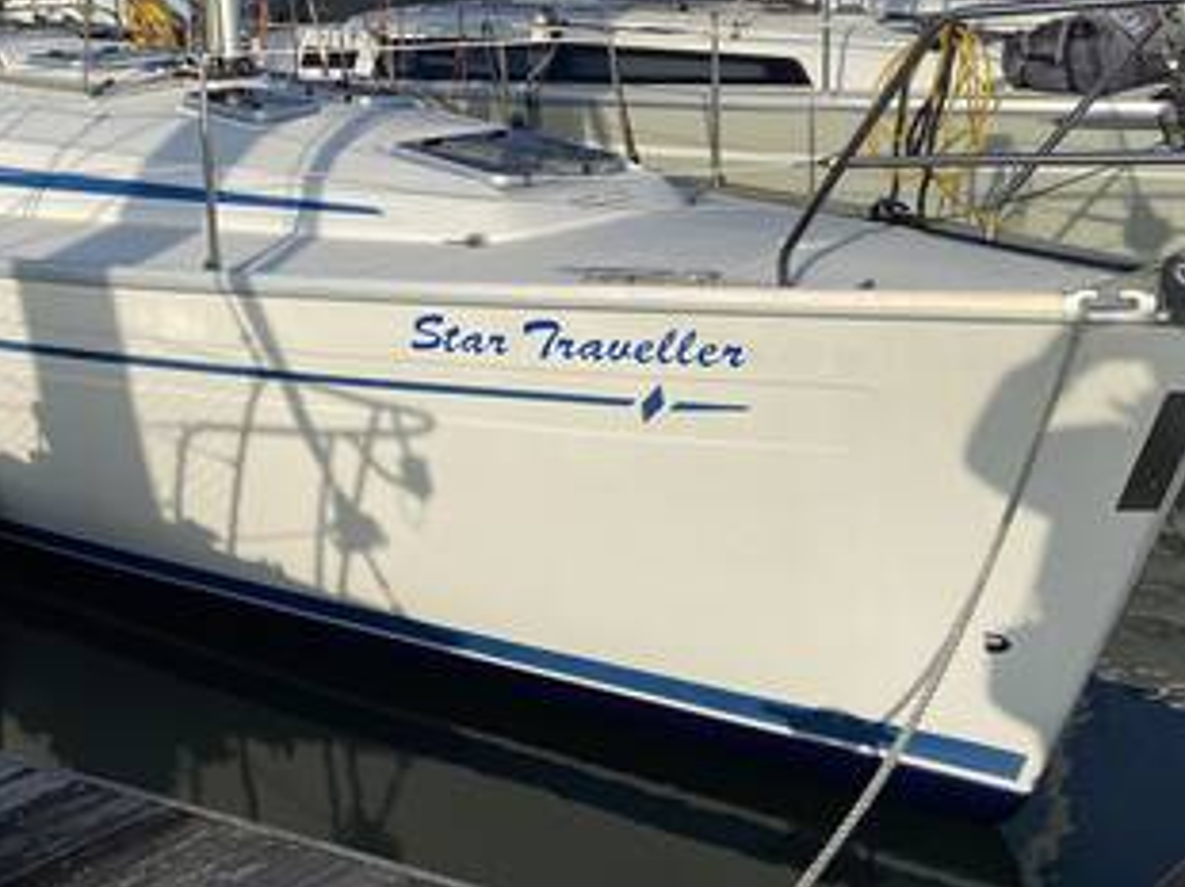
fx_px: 1437
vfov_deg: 33.8
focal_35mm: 42
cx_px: 428
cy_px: 262
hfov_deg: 44.4
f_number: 1.8
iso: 32
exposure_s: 1/4115
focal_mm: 4.25
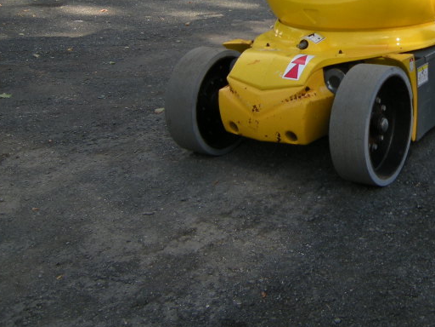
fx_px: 704
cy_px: 24
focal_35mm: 56
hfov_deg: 32.5
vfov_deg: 25.2
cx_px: 396
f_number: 2.8
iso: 64
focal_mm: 4.7
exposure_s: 1/317
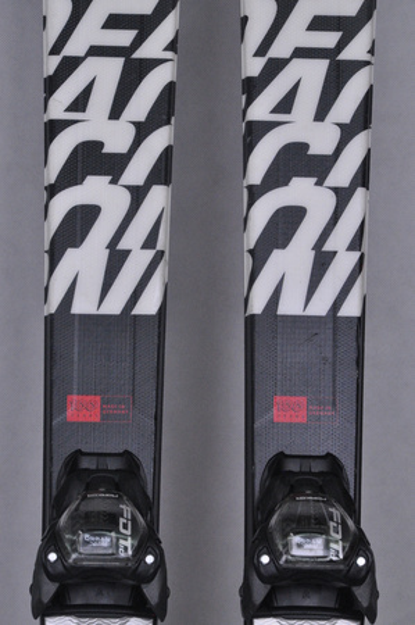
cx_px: 208
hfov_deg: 8.7
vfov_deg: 13.1
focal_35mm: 158
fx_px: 2730
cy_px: 312
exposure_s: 1/125
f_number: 11
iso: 3200
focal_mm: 105
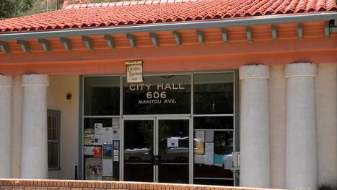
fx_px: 617
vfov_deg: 17.5
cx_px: 144
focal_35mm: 69
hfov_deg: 30.5
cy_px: 113
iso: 64
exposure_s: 1/373
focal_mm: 6.6
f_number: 3.5
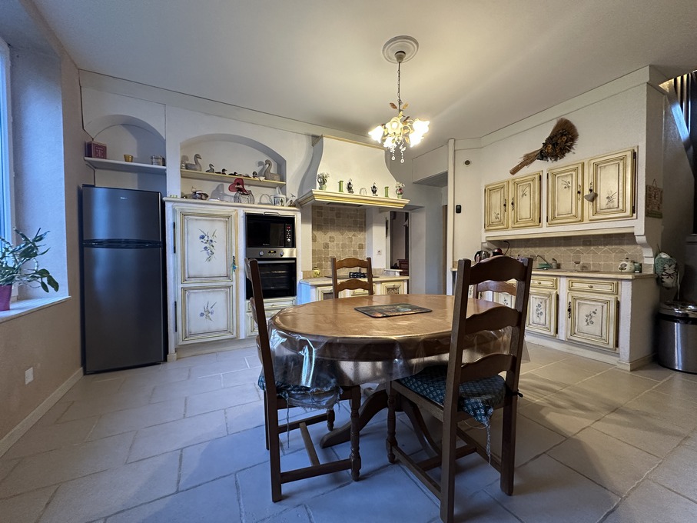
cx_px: 348
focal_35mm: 14
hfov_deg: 102.1
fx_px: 282
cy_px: 262
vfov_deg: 85.7
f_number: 2.2
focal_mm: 2.22
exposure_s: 1/50
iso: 400
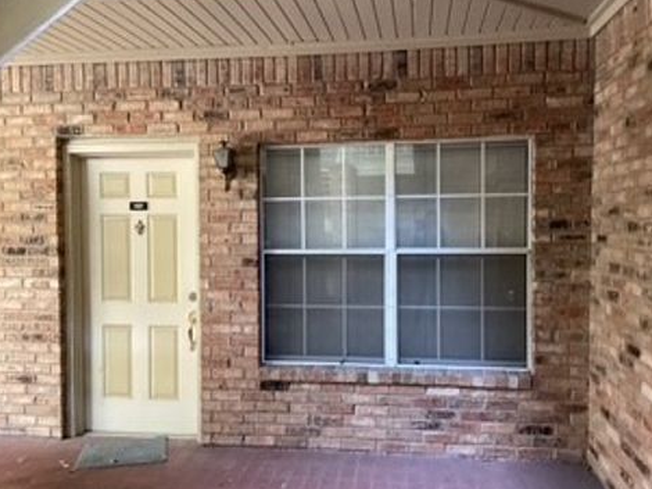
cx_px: 318
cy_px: 242
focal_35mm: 33
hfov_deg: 55.4
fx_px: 621
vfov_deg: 42.9
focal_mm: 3.3
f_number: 2.4
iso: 320
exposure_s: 1/60
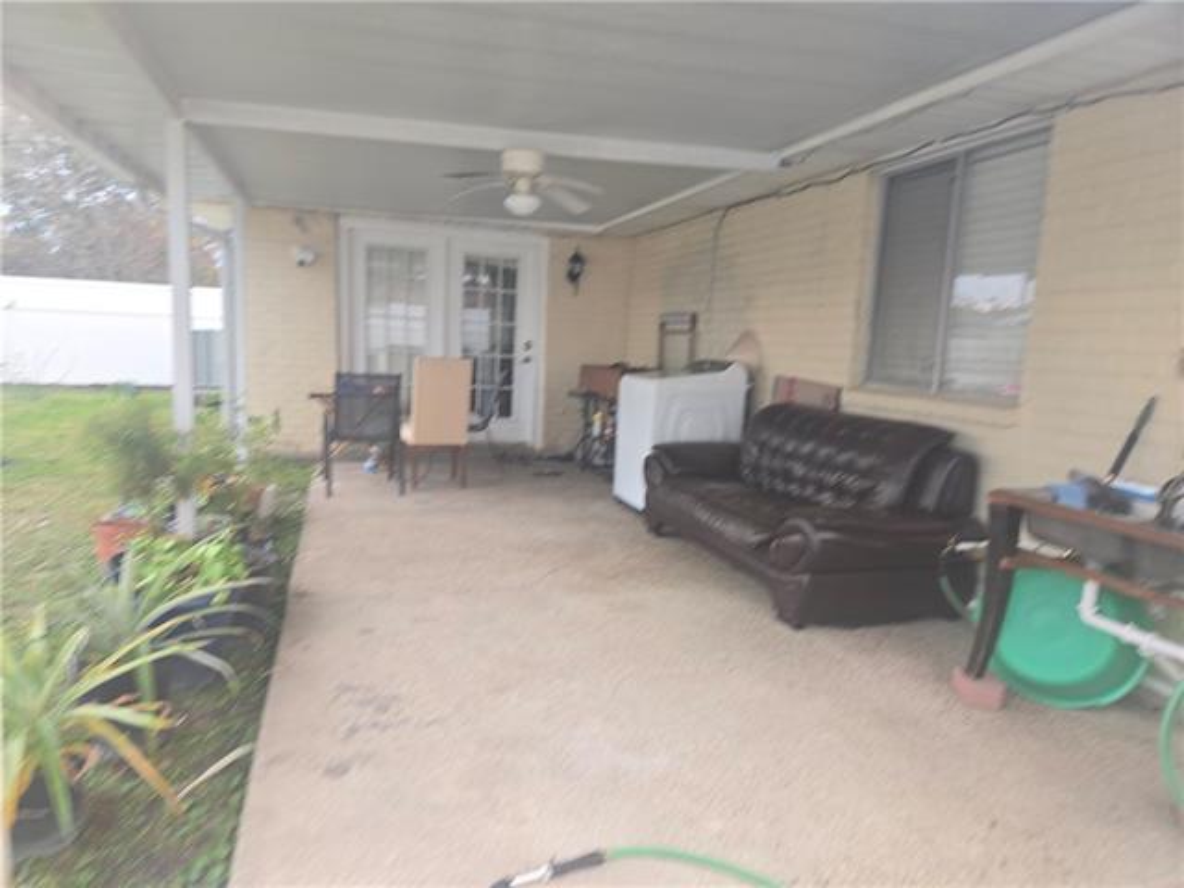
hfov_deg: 73.9
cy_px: 444
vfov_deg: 58.9
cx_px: 592
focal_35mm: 23
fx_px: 787
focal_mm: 5.4
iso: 64
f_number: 1.8
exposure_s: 1/60
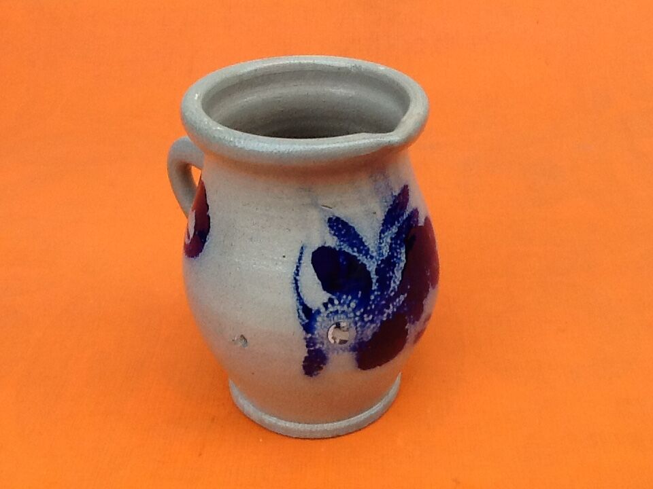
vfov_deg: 32.9
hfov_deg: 42.9
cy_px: 244
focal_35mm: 44
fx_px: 830
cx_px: 326
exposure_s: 1/120
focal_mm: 2.03
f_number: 2.4
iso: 64
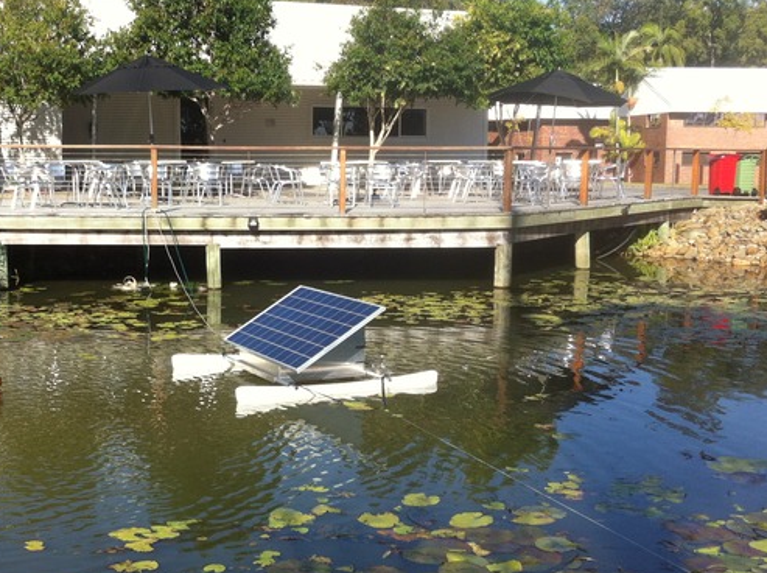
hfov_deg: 36.6
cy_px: 297
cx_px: 272
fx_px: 1150
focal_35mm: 52
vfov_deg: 27.9
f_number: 2.8
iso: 80
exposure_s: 1/702
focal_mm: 3.85
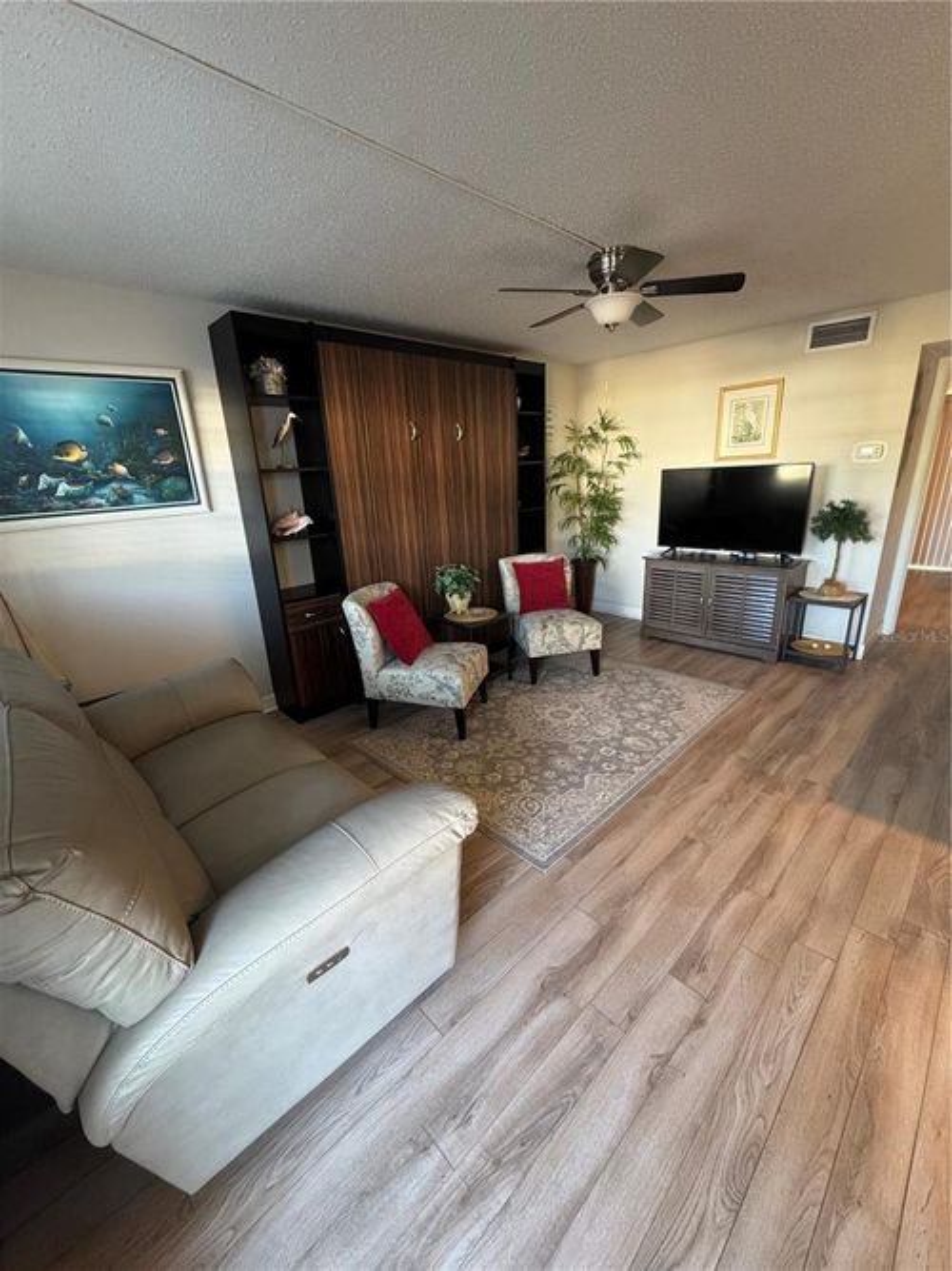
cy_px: 636
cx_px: 476
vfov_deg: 102.1
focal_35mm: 14
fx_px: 514
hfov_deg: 85.7
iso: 400
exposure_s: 1/60
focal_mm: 2.22
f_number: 2.2
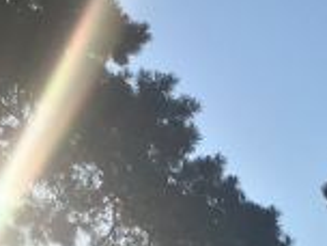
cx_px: 413
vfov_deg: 8.6
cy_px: 637
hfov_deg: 12.5
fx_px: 1445
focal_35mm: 153
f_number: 2.2
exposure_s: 1/2481
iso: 25
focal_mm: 4.15
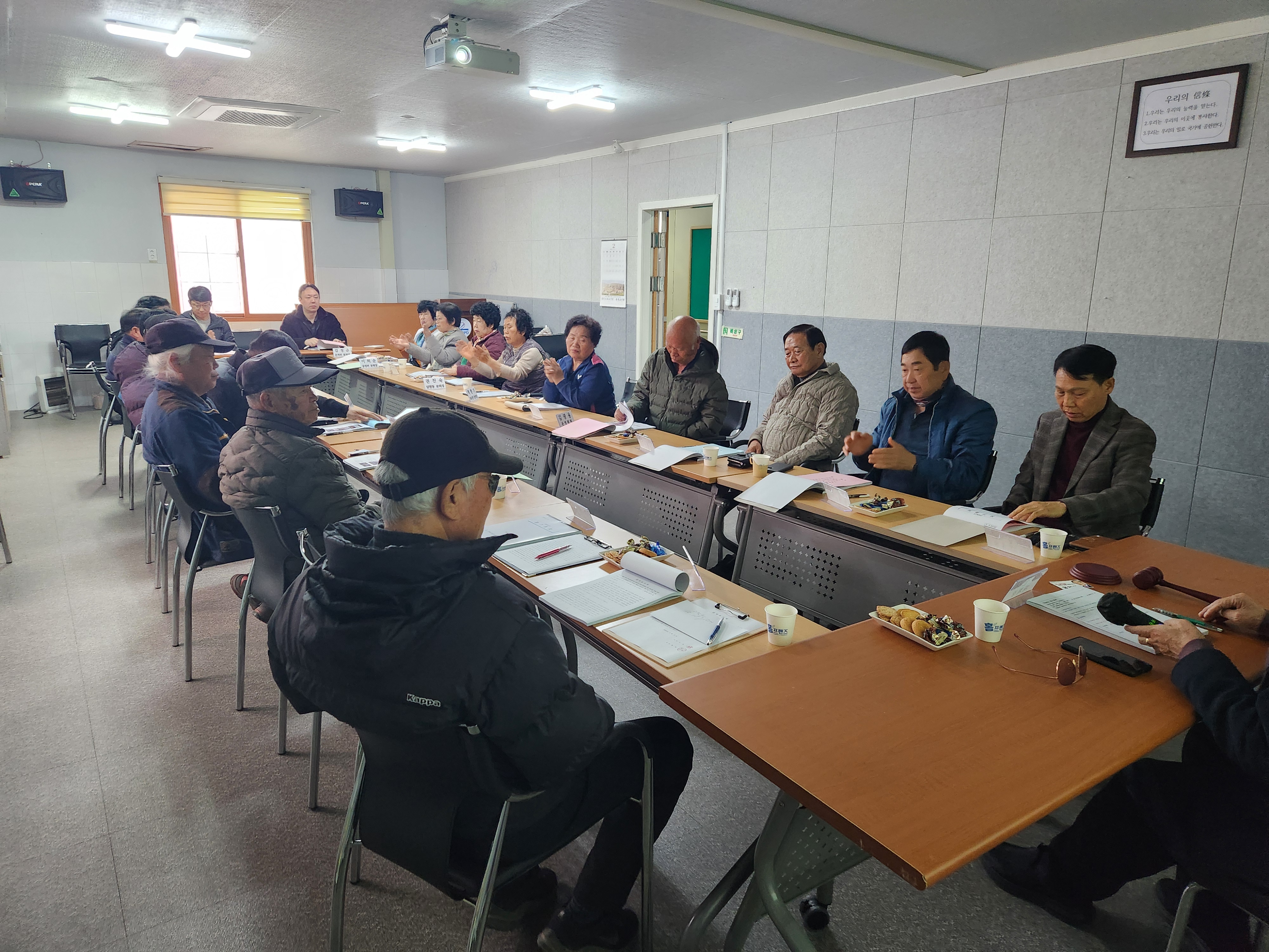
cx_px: 634
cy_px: 476
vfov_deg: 58.9
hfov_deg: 73.9
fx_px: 843
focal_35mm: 23
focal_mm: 5.4
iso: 400
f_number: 1.8
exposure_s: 1/120
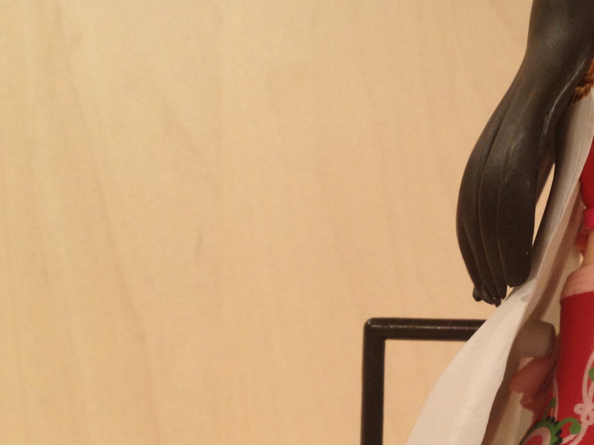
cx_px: 488
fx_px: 1132
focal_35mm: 66
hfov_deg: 28.7
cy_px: 323
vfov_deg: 22.1
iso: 125
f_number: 2.4
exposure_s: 1/20
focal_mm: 4.28
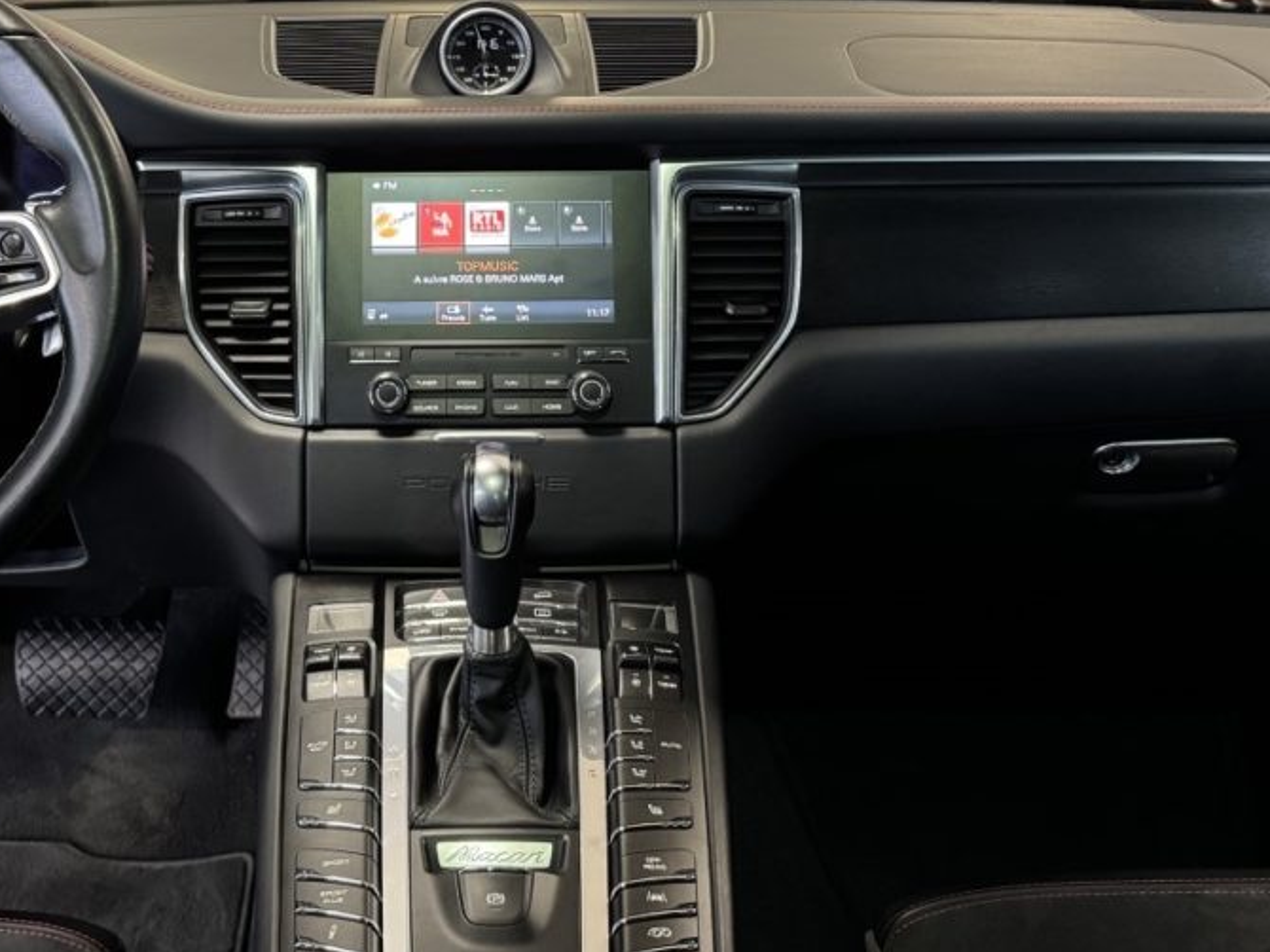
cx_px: 440
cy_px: 275
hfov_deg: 43.3
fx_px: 1577
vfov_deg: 33.1
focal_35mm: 43
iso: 640
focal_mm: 6.76
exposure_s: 1/50
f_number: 1.78
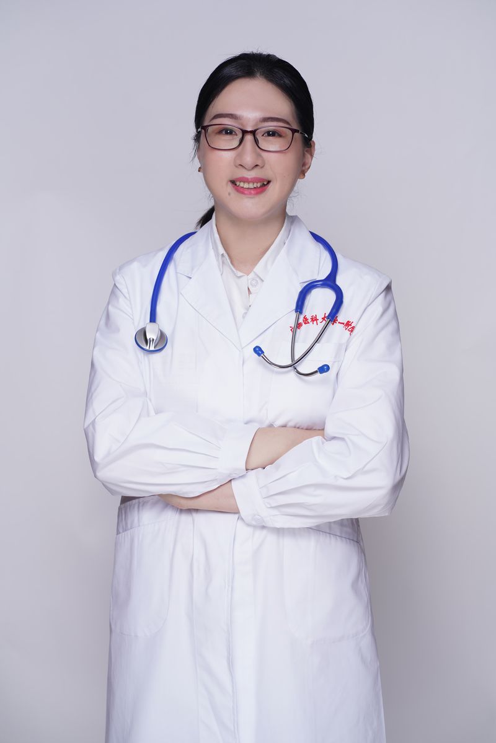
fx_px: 1756
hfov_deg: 16.1
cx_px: 248
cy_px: 372
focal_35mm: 85
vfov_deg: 23.9
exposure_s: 1/160
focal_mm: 85
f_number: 5.6
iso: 100
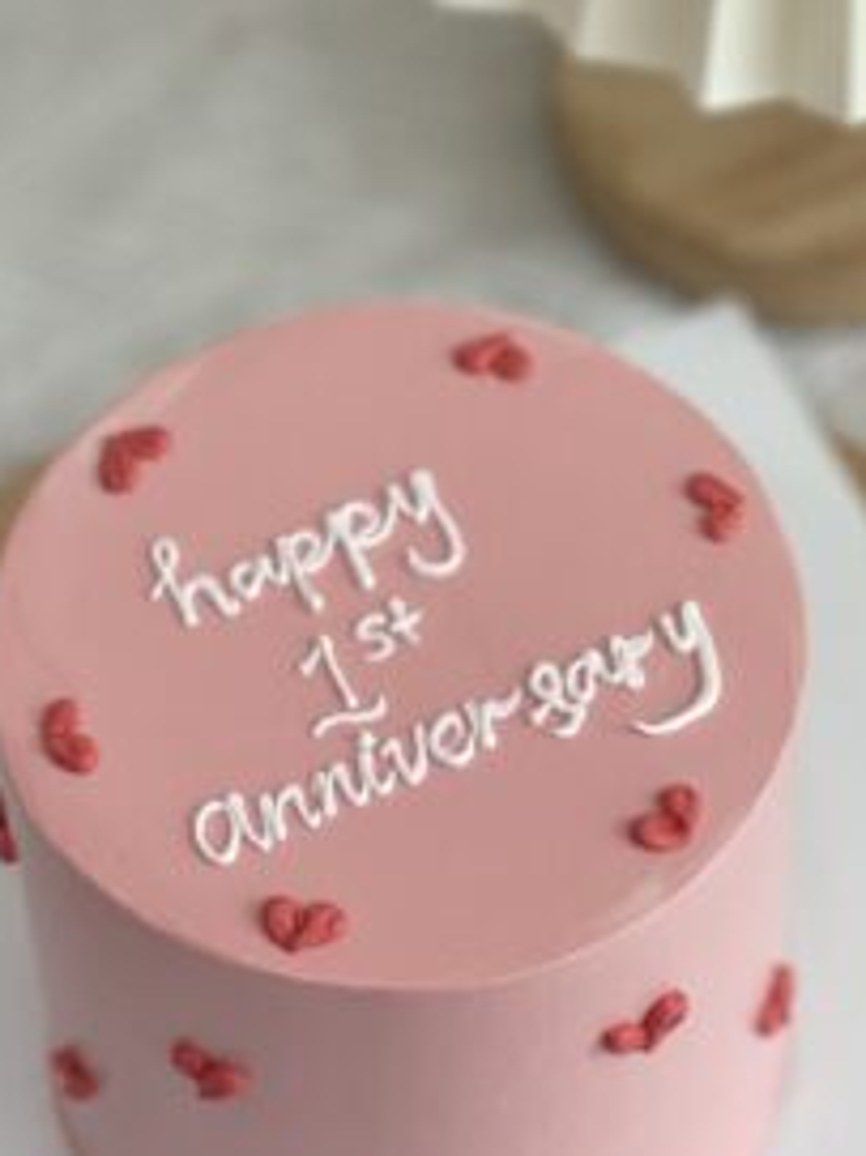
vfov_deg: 15.6
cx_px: 542
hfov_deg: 11.7
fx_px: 4206
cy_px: 510
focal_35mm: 126
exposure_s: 1/121
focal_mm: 7.5
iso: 50
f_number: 2.2
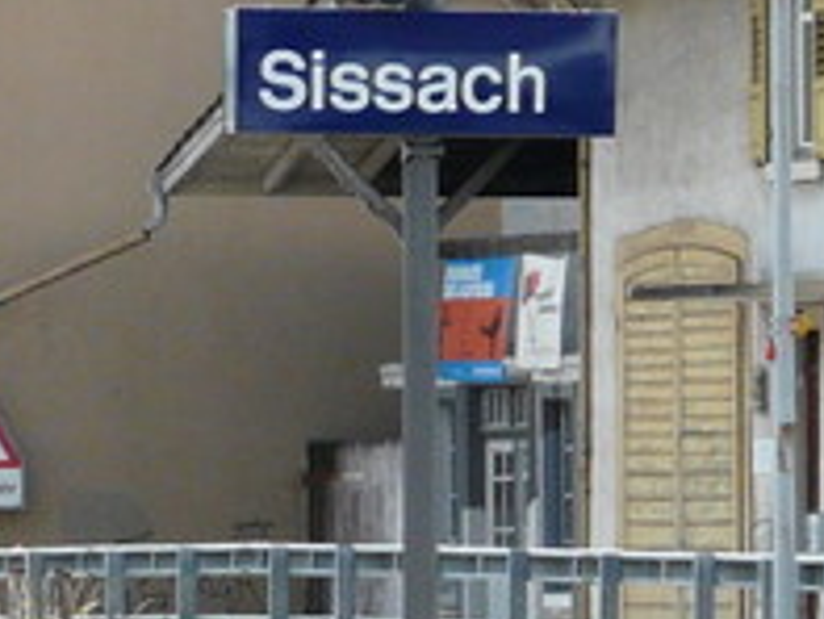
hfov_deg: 2.7
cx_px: -1167
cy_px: 556
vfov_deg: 2.1
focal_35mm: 716
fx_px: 17054
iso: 100
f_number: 5.6
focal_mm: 23.1
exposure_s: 1/200
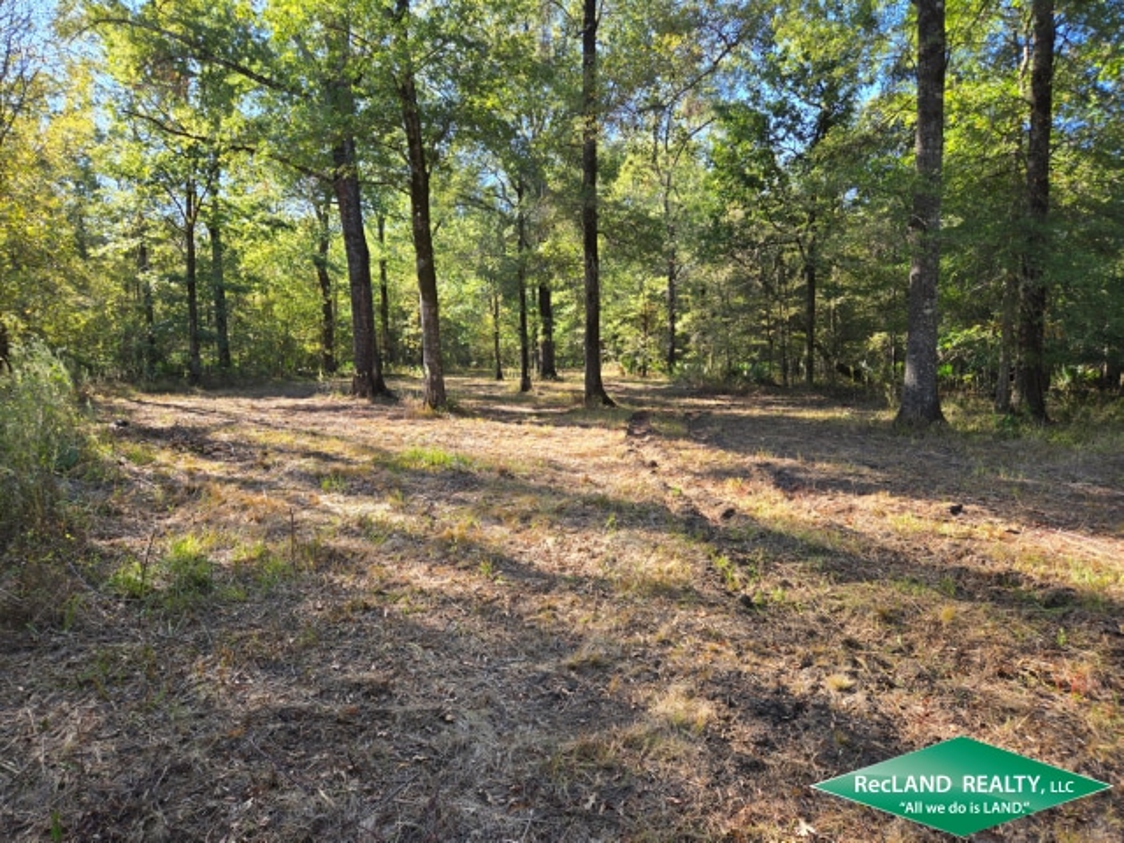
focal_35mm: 23
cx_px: 562
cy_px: 422
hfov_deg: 73.9
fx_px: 747
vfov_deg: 58.9
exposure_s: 1/180
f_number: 1.8
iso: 25
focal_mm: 5.4
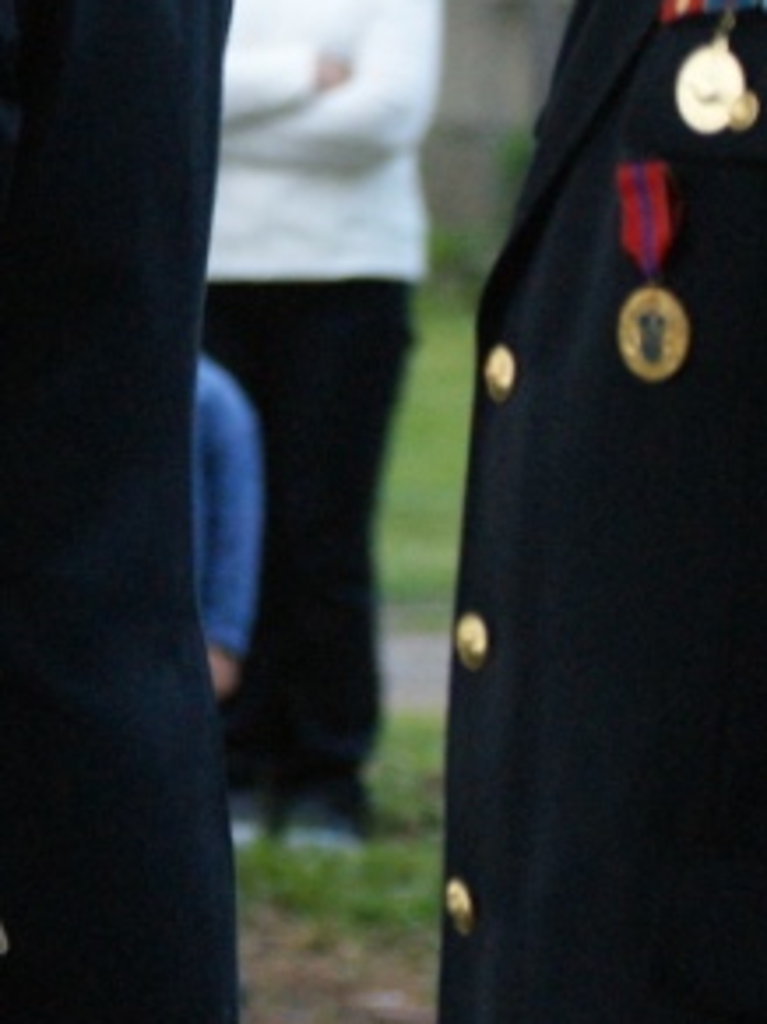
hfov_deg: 3.2
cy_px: -104
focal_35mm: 457
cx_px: -1013
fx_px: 13511
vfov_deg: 4.3
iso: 800
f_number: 5
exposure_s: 1/125
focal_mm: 90
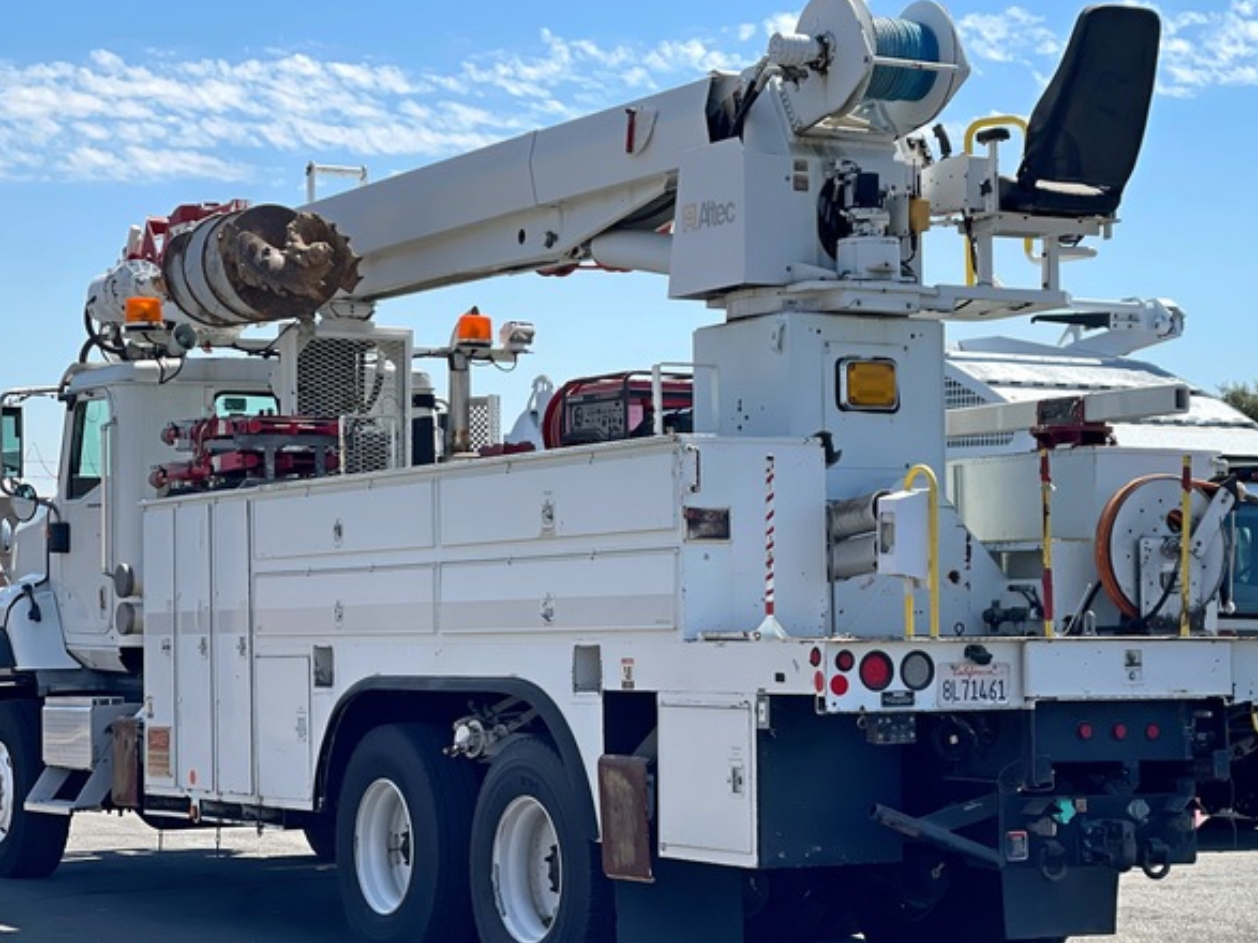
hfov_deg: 23.0
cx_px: 686
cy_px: 513
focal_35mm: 85
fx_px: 3088
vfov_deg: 17.4
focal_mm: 7.5
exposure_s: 1/1783
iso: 32
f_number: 2.2
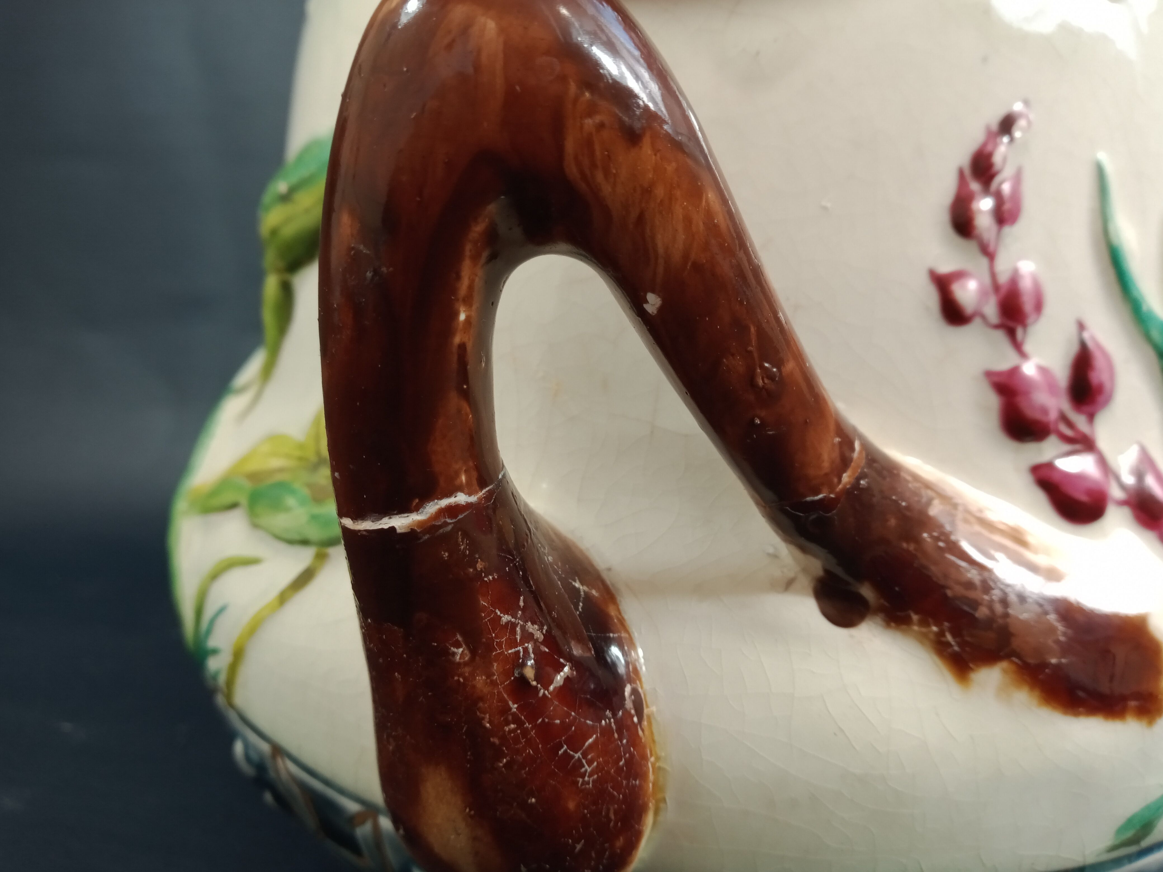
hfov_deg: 65.3
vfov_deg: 51.4
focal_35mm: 27
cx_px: 582
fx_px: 907
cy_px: 436
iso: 143
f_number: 2
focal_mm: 3.54
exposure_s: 1/33.3
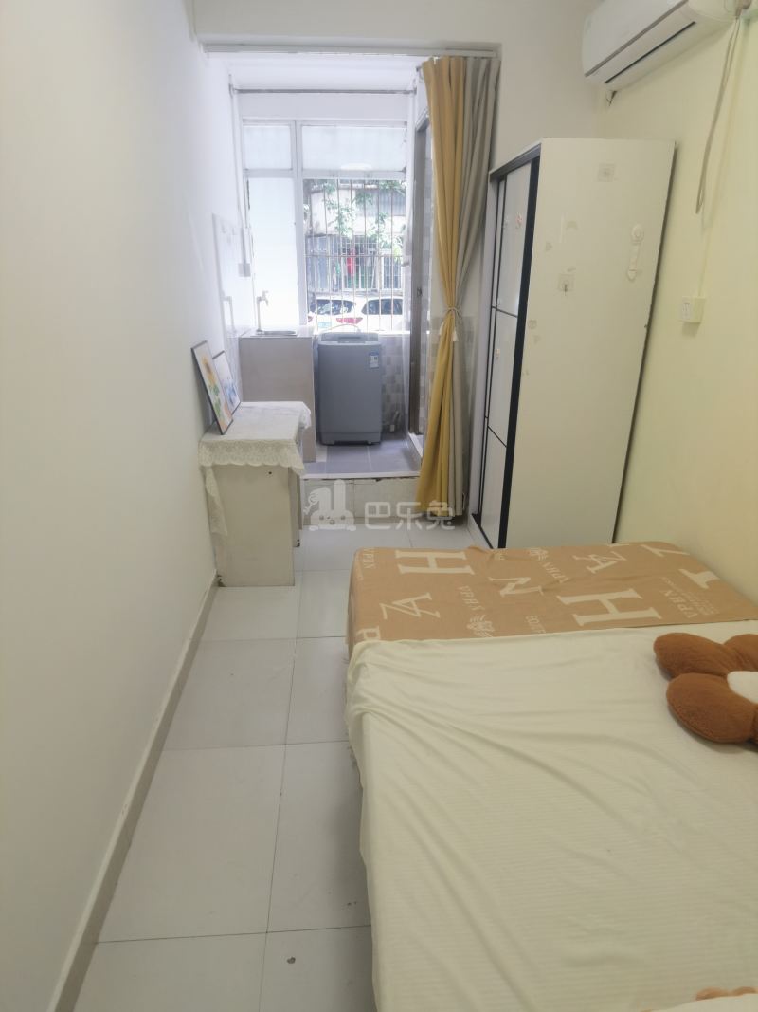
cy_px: 506
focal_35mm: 18
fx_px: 526
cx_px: 379
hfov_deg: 71.6
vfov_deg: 87.8
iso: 320
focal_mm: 4.4
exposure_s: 1/50
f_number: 1.8
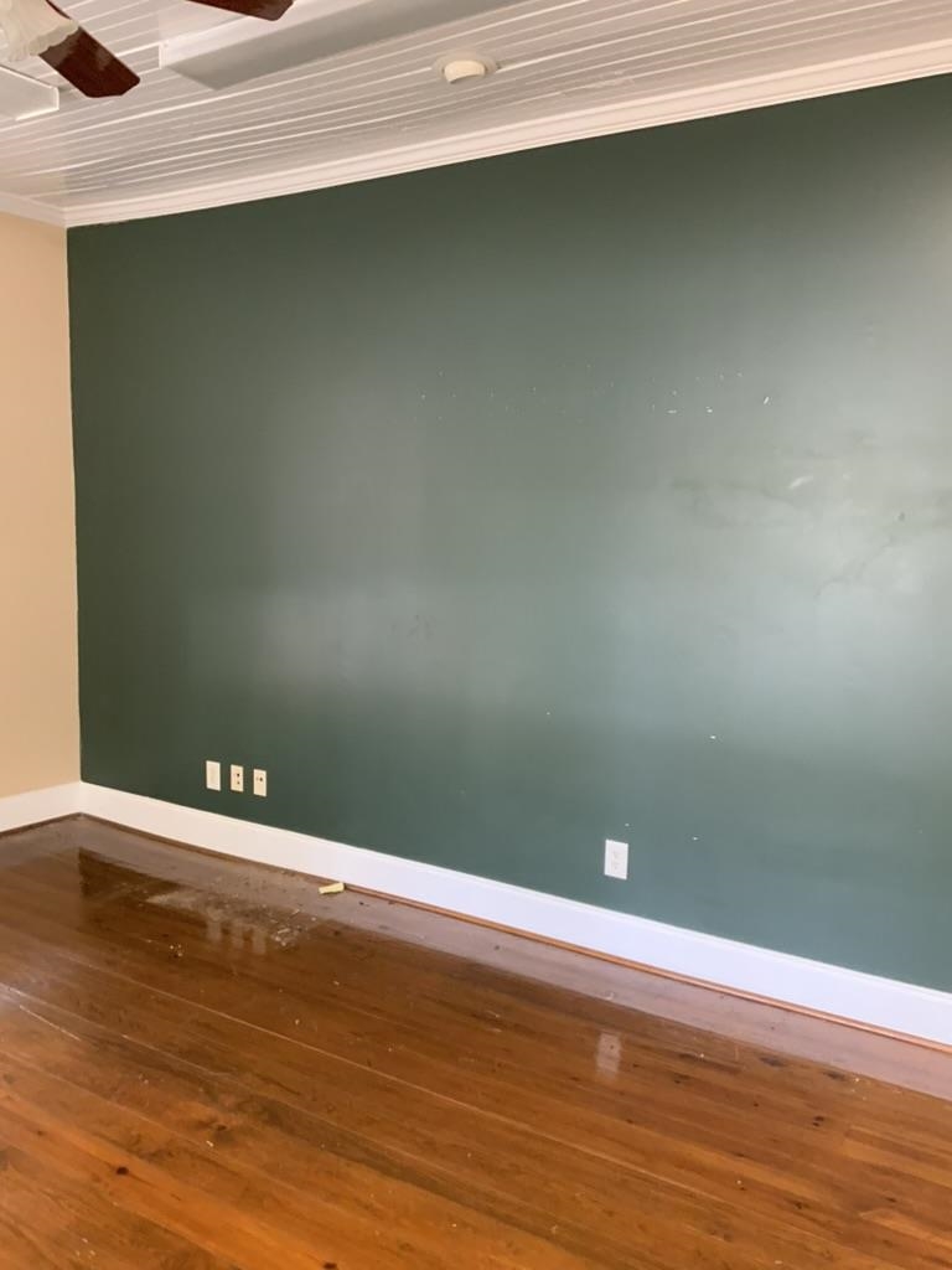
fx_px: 1063
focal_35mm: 29
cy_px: 635
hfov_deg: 48.2
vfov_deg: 61.7
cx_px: 476
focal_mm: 3
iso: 250
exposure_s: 1/60
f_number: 1.8
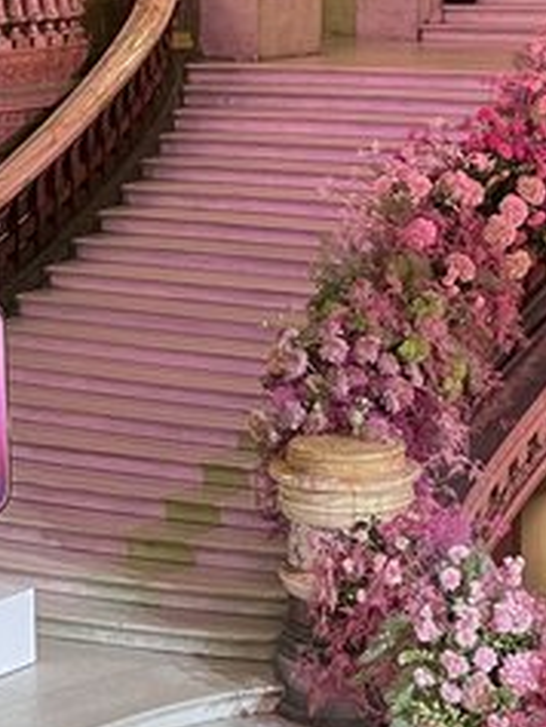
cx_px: 61
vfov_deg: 16.8
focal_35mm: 117
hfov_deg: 12.6
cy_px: 247
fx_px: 2458
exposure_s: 1/55
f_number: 1.6
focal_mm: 4.2
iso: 125
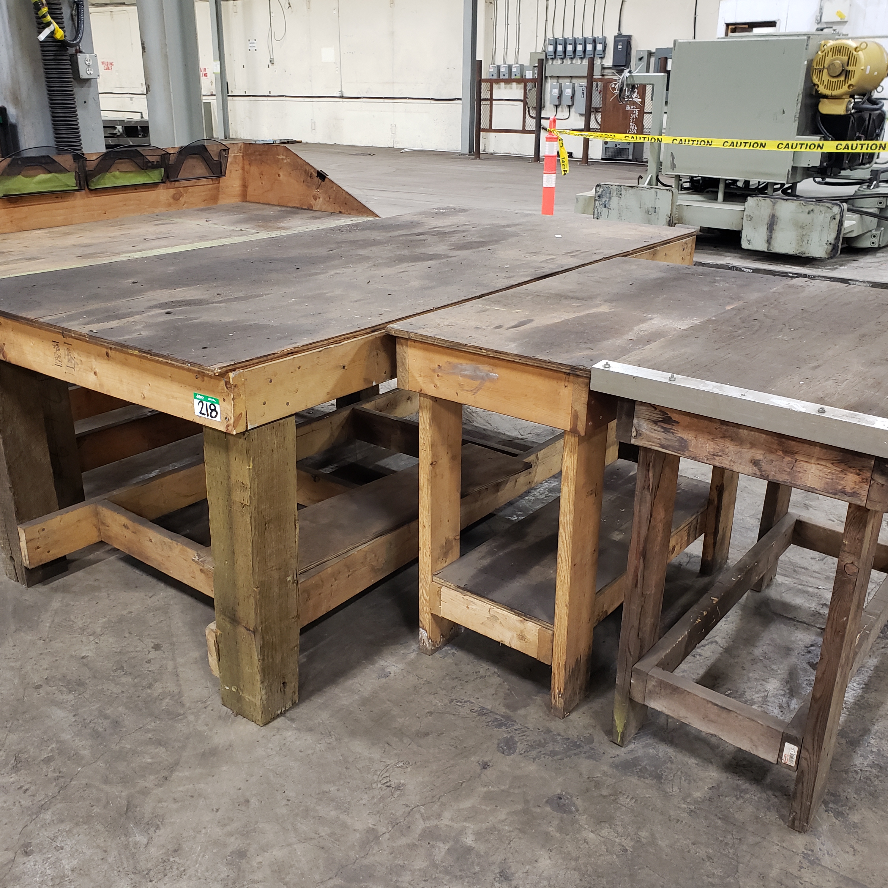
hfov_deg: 52.5
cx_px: 451
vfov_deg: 52.5
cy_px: 447
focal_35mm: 31
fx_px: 900
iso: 250
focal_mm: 4.3
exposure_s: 1/24
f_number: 2.4
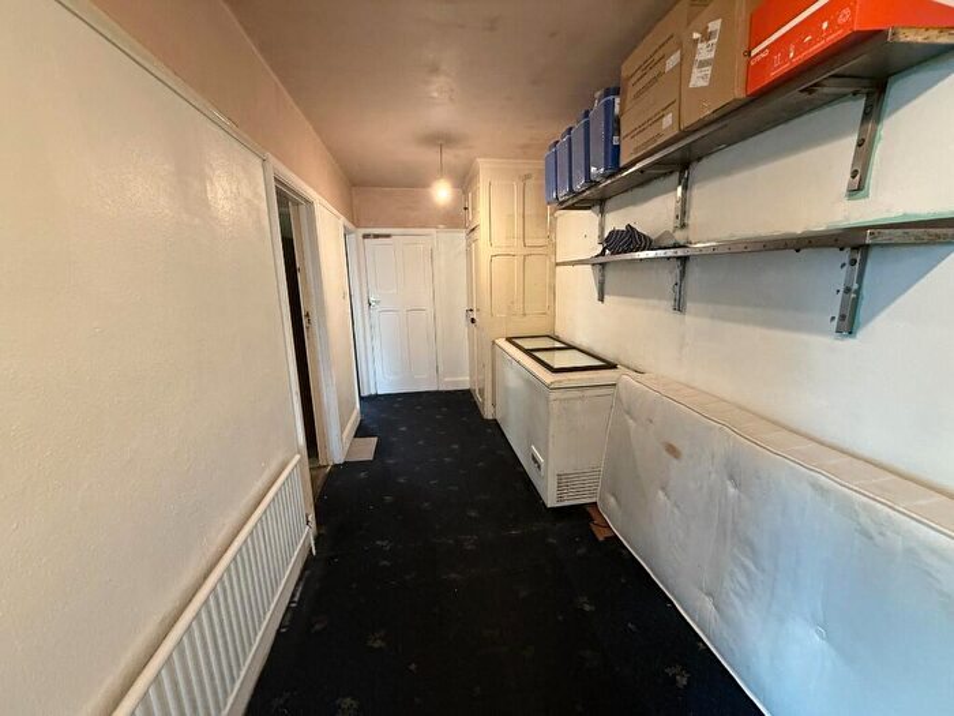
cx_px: 477
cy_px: 358
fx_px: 386
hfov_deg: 102.1
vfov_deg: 85.7
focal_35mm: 14
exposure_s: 1/50
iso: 400
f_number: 2.2
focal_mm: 2.22
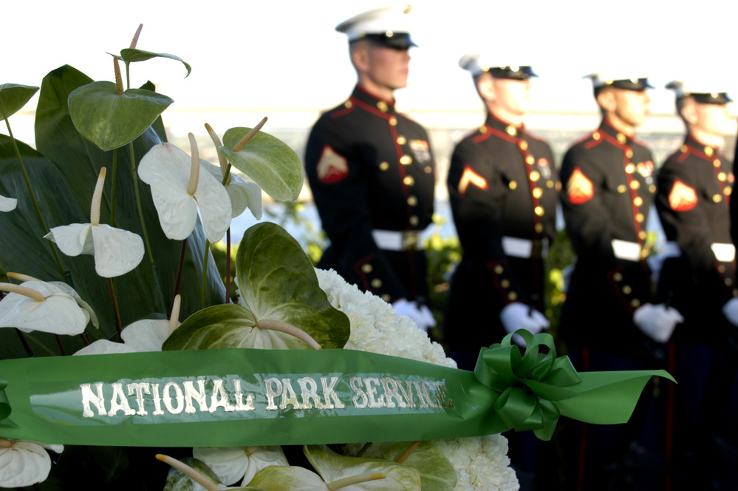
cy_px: 246
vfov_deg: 11.7
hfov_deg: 17.5
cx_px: 369
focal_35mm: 117
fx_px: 2396
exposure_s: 1/160
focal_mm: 78
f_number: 6.3
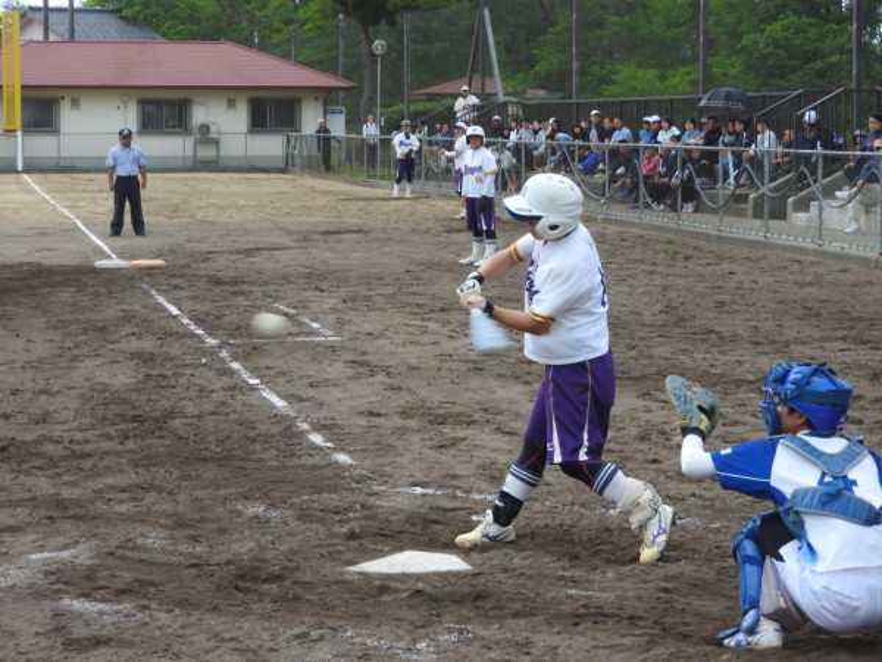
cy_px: 331
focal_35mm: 95
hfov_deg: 20.7
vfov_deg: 15.6
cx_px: 441
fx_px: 2421
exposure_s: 1/250
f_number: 4.8
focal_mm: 17
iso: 100
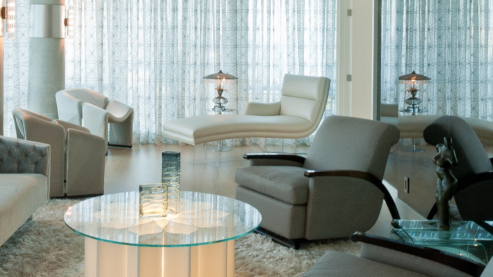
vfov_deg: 24.0
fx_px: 641
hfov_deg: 41.8
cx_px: 190
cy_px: 50
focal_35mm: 49
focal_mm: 18
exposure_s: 1/1.25
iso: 200
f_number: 22
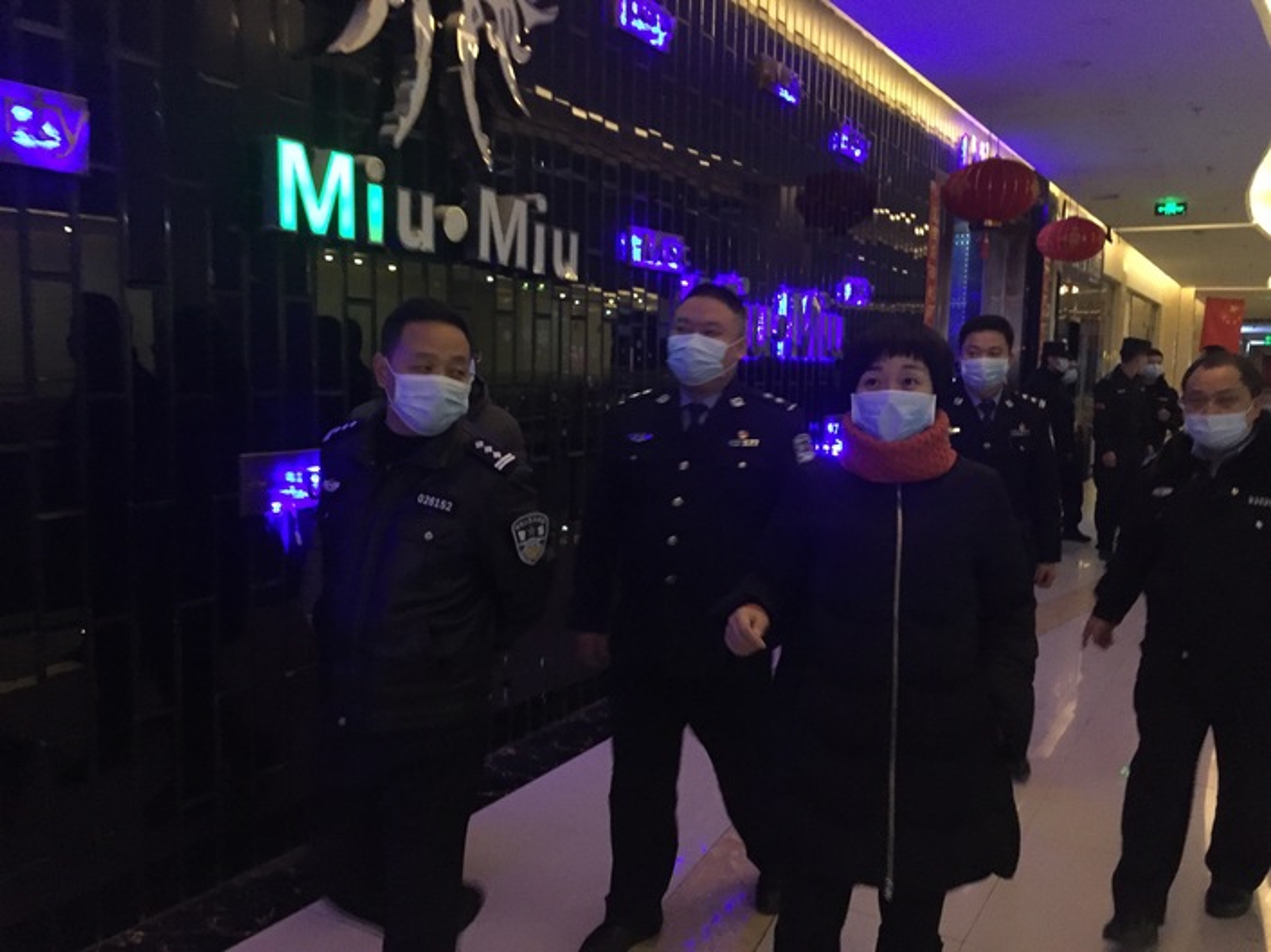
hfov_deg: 61.7
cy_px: 476
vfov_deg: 48.2
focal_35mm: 29
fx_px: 1064
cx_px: 636
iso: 400
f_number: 2.2
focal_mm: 4.15
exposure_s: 1/17
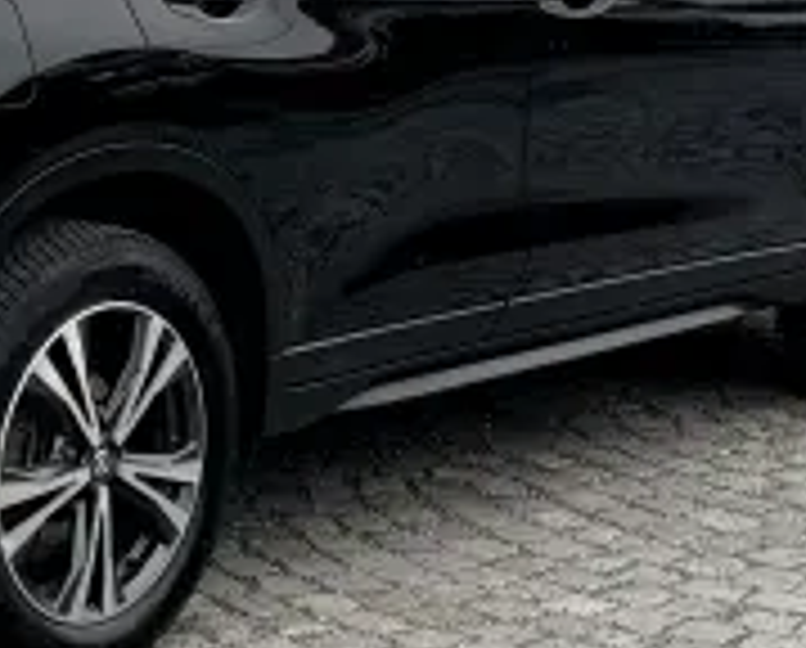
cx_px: 45
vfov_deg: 31.0
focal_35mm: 47
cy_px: 86
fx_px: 1124
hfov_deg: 36.4
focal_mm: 6.76
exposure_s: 1/153
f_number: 1.78
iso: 80
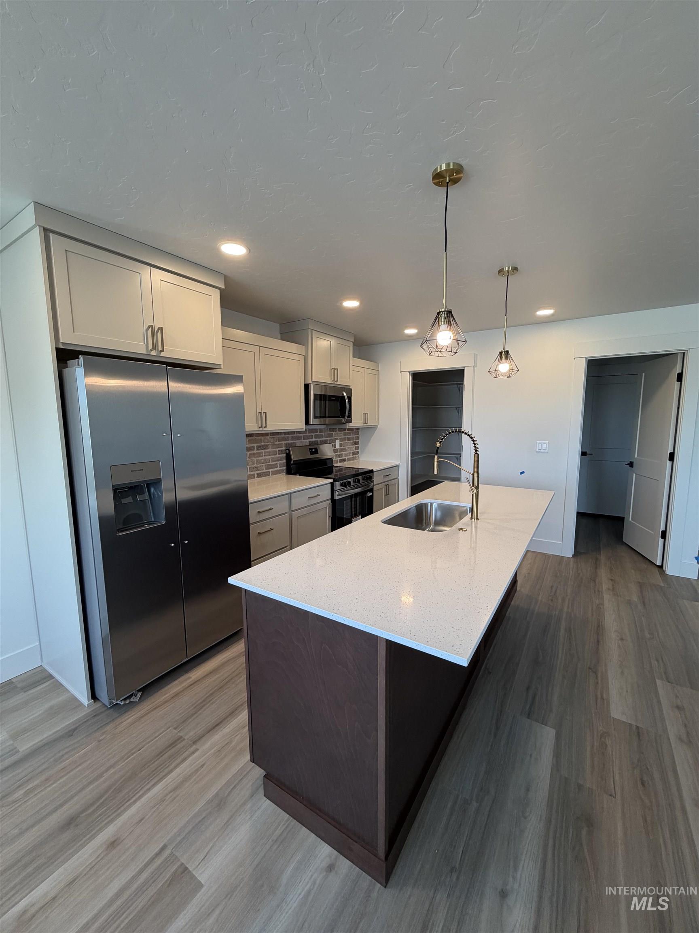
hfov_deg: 85.7
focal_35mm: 14
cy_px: 466
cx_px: 350
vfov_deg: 102.1
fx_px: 377
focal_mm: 2.22
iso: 160
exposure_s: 1/121
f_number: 2.2
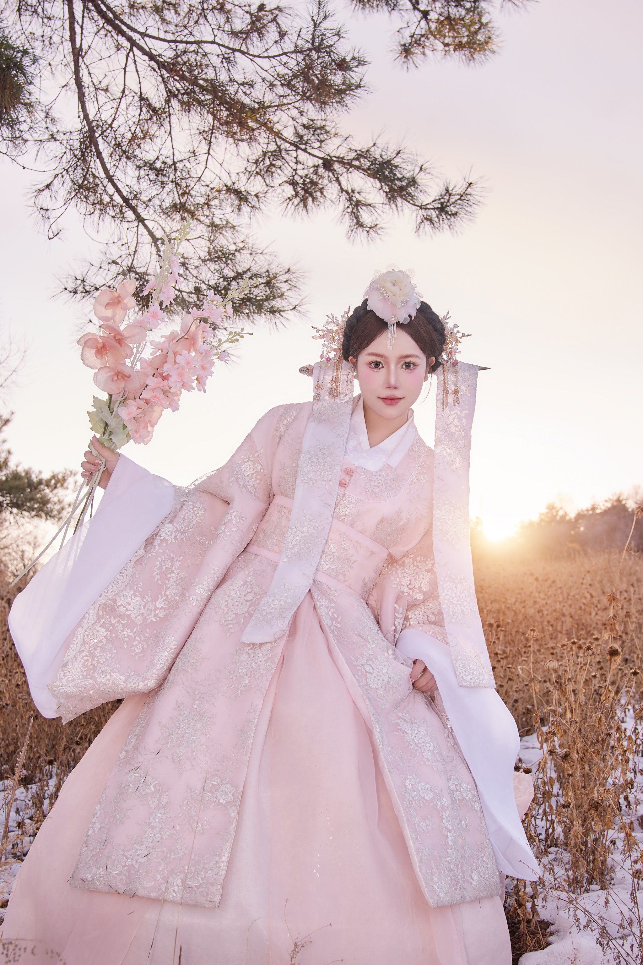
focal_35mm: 45
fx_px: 1206
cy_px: 482
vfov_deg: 43.6
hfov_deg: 29.9
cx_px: 322
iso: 100
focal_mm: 30
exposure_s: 1/161
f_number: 5
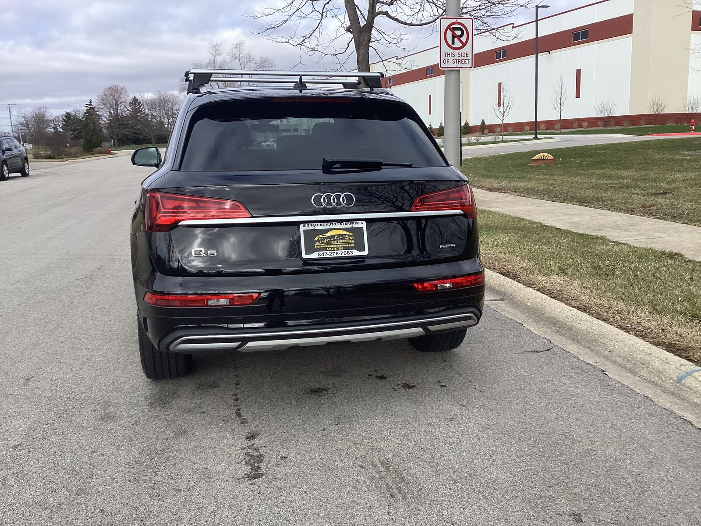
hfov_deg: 58.4
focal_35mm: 31
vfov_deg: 45.4
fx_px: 628
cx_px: 350
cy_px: 263
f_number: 2.4
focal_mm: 3.3
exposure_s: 1/1101
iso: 25
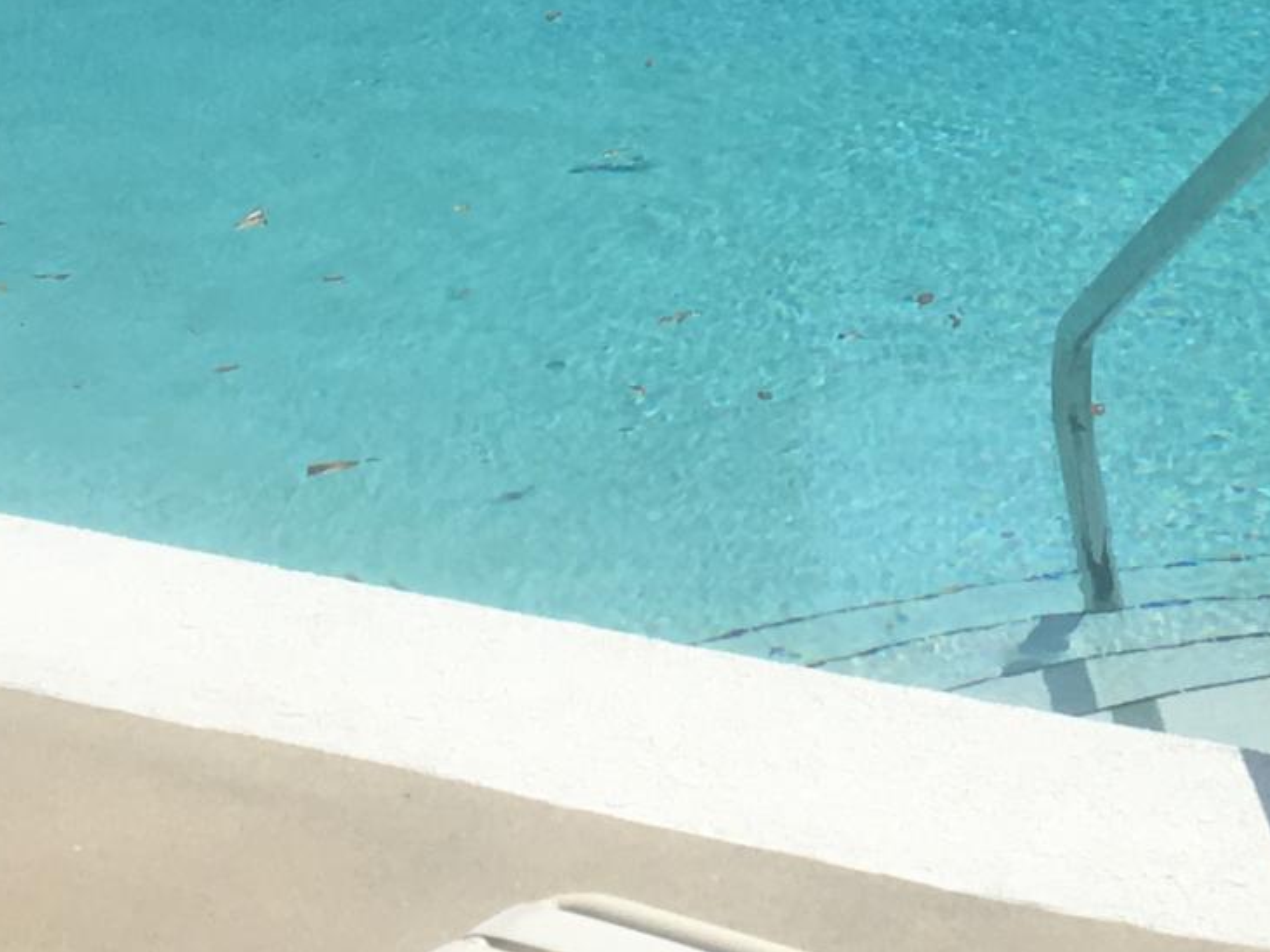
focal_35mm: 119
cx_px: 1334
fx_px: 4365
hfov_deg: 16.2
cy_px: -453
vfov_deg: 11.9
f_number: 2.2
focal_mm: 4.15
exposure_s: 1/3205
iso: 25
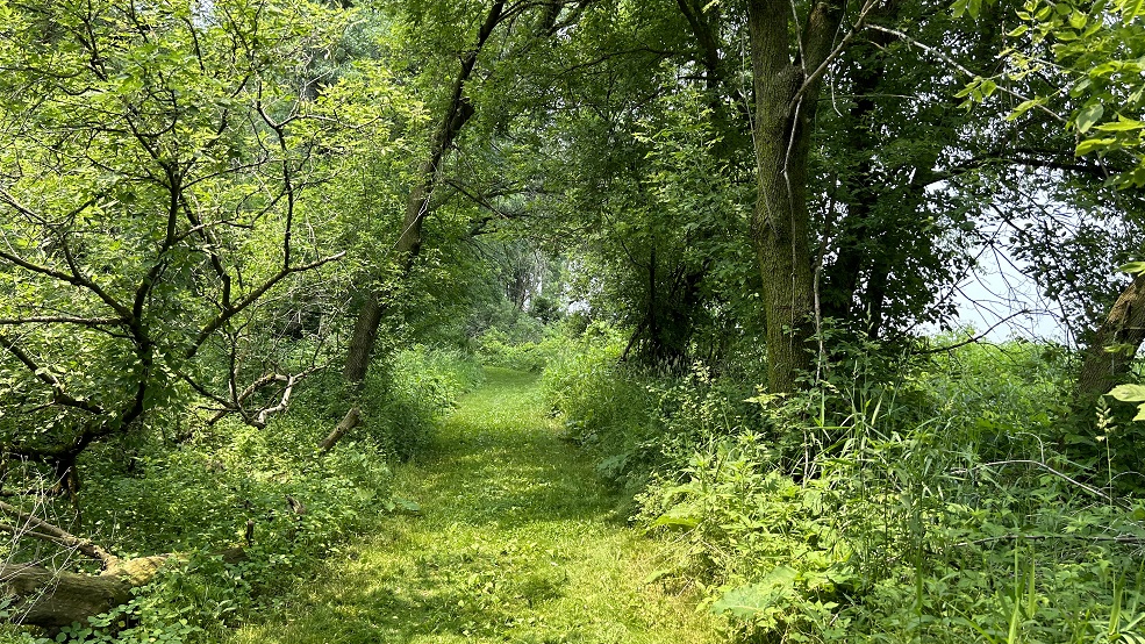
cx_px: 563
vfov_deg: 40.2
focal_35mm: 29
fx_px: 880
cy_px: 299
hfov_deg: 66.1
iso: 50
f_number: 1.5
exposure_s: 1/552
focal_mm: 5.7
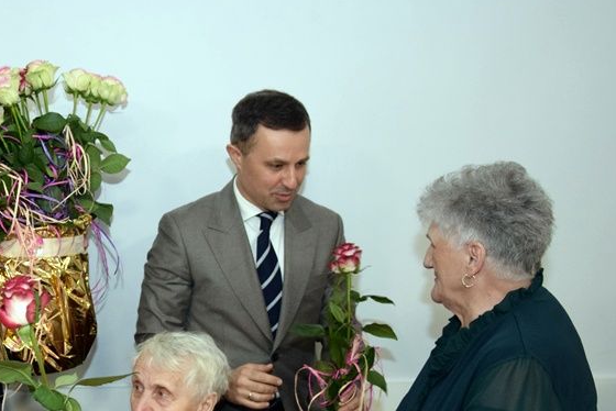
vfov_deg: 25.4
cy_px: 284
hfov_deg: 36.3
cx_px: 129
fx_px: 907
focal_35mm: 53
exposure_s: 1/60
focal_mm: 22
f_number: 3.8
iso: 1400
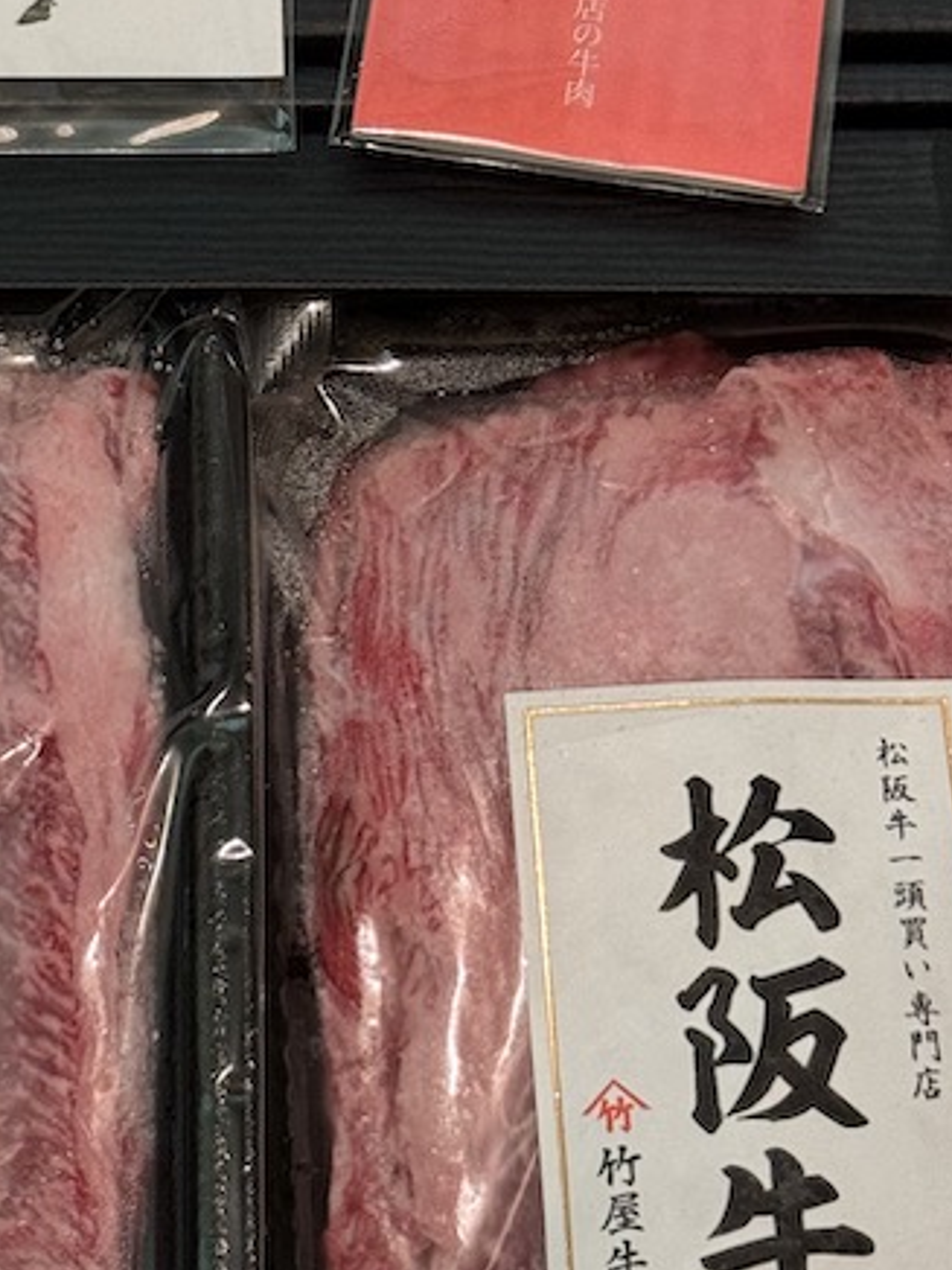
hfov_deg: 13.4
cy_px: 451
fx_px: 4034
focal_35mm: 110
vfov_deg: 17.8
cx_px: 198
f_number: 1.78
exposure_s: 1/60
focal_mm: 6.76
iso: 250
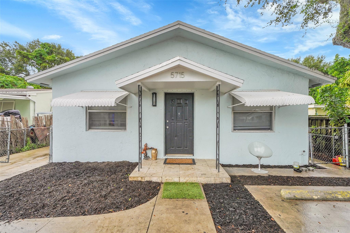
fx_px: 156
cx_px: 175
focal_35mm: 16
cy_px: 116
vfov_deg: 73.7
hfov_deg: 96.7
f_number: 8
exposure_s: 1/30
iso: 400
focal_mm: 16
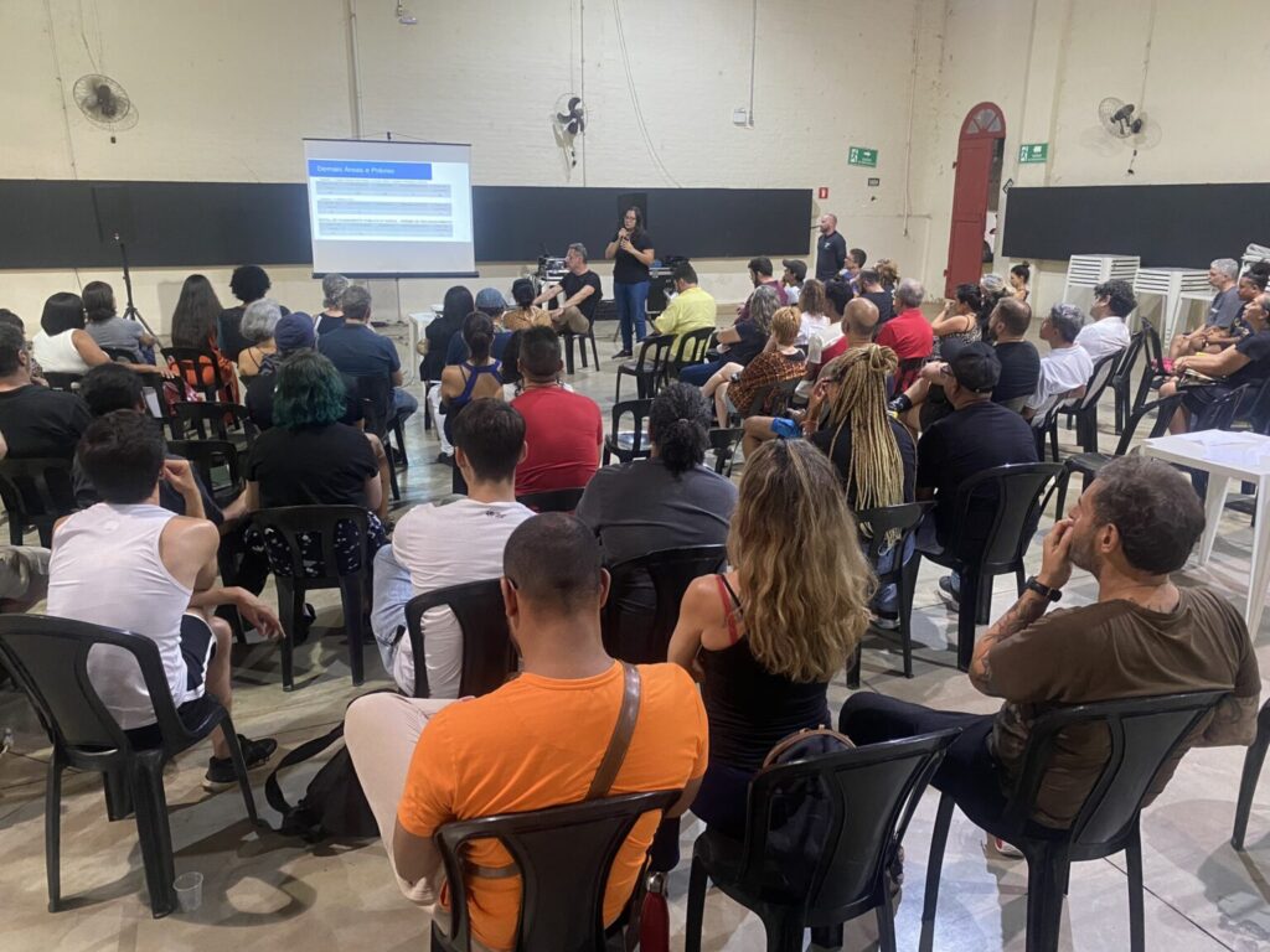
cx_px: 635
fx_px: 954
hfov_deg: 67.3
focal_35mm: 26
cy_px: 476
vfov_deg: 53.1
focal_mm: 4.25
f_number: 1.8
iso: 400
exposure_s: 1/40
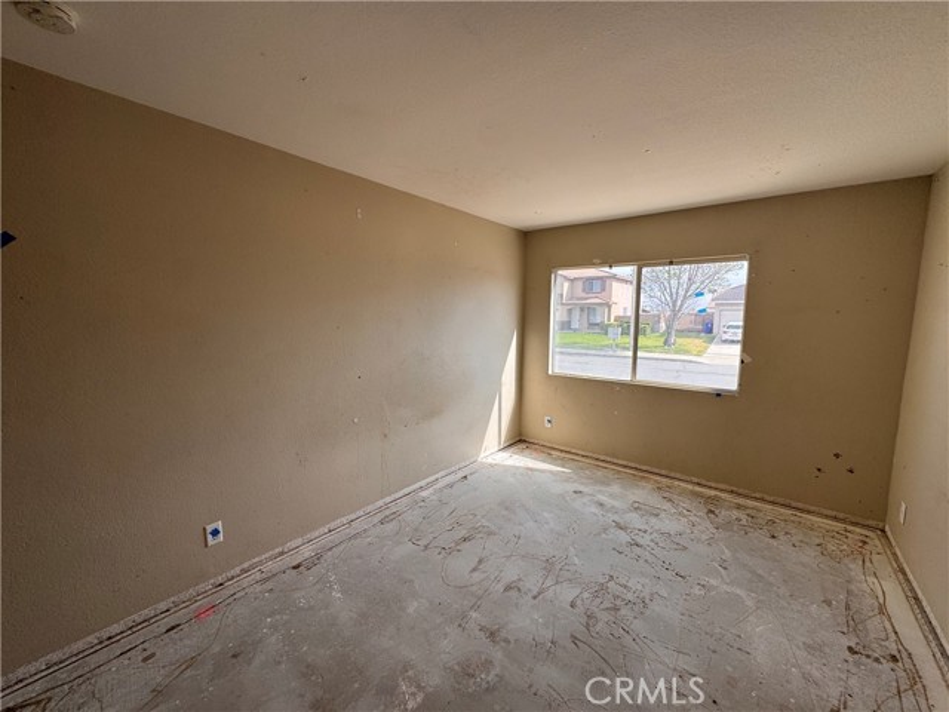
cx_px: 474
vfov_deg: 85.7
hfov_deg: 102.1
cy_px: 356
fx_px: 384
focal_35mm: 14
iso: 40
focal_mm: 2.22
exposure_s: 1/453
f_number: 2.2
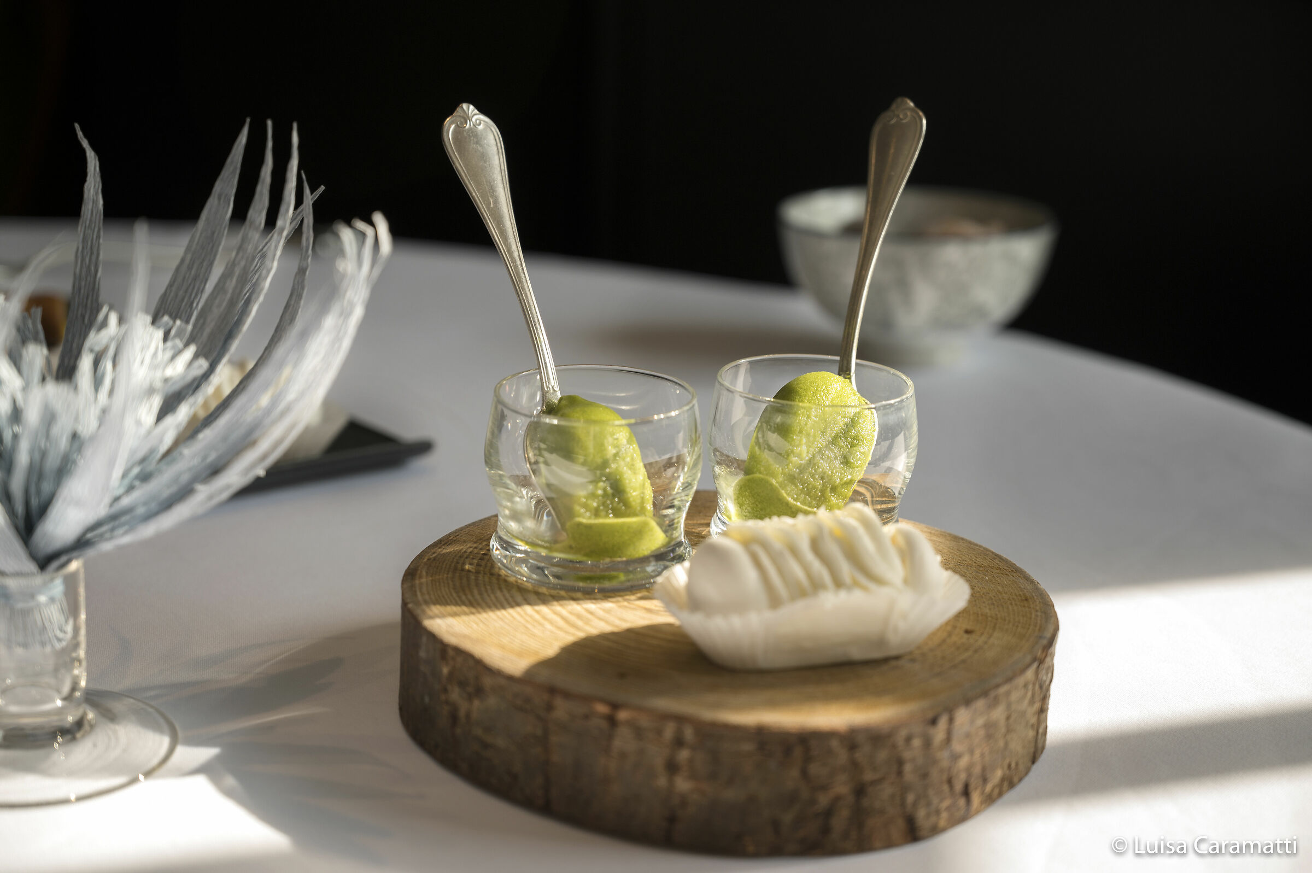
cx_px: 656
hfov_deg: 32.4
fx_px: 2258
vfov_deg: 21.9
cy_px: 436
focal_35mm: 62
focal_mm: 62
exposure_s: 1/320
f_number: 4
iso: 200
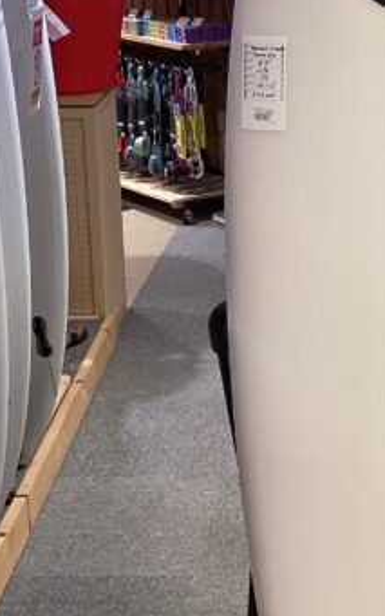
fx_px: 1293
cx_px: 418
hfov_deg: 16.5
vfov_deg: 26.7
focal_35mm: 77
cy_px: 217
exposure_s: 1/60
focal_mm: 3.3
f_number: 2.4
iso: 50
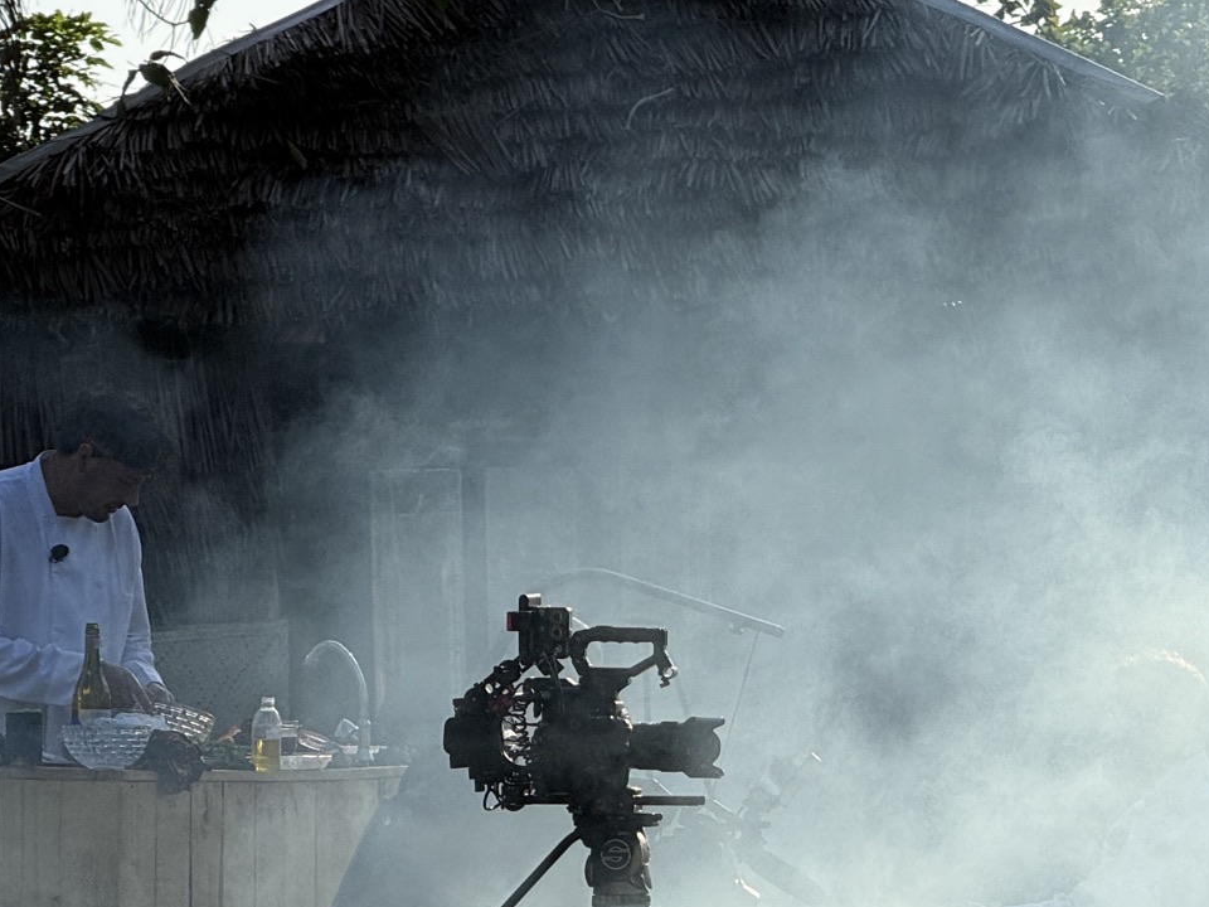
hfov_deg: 8.2
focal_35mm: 240
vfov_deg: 6.2
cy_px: 704
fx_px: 8382
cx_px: 540
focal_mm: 15.66
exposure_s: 1/1271
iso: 50
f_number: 2.8
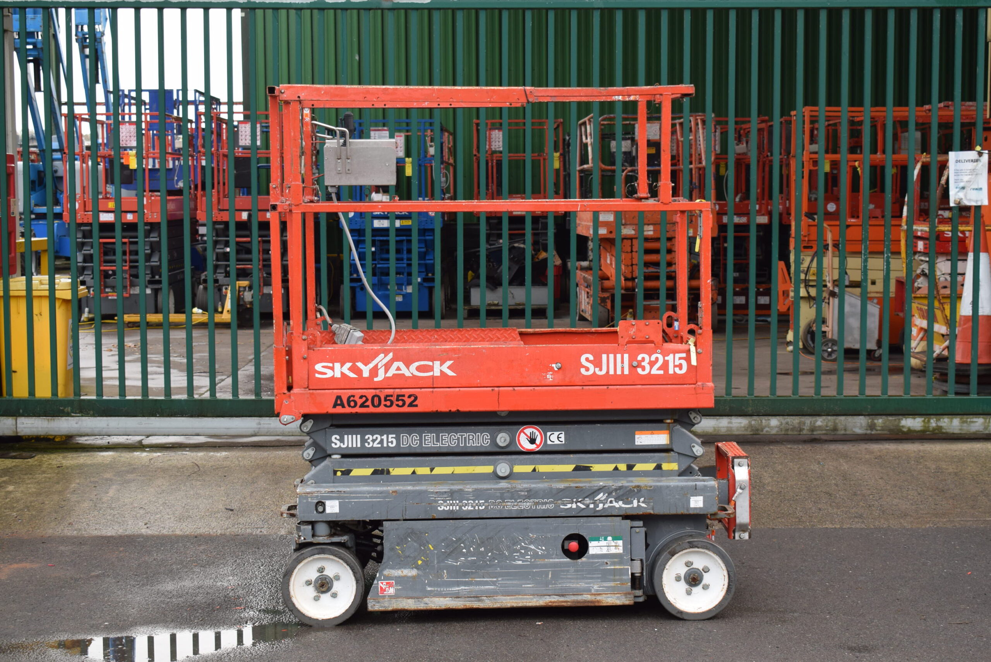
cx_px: 496
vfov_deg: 22.7
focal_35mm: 60
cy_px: 331
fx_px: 1653
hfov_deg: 33.4
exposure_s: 1/160
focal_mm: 40
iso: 400
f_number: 6.3
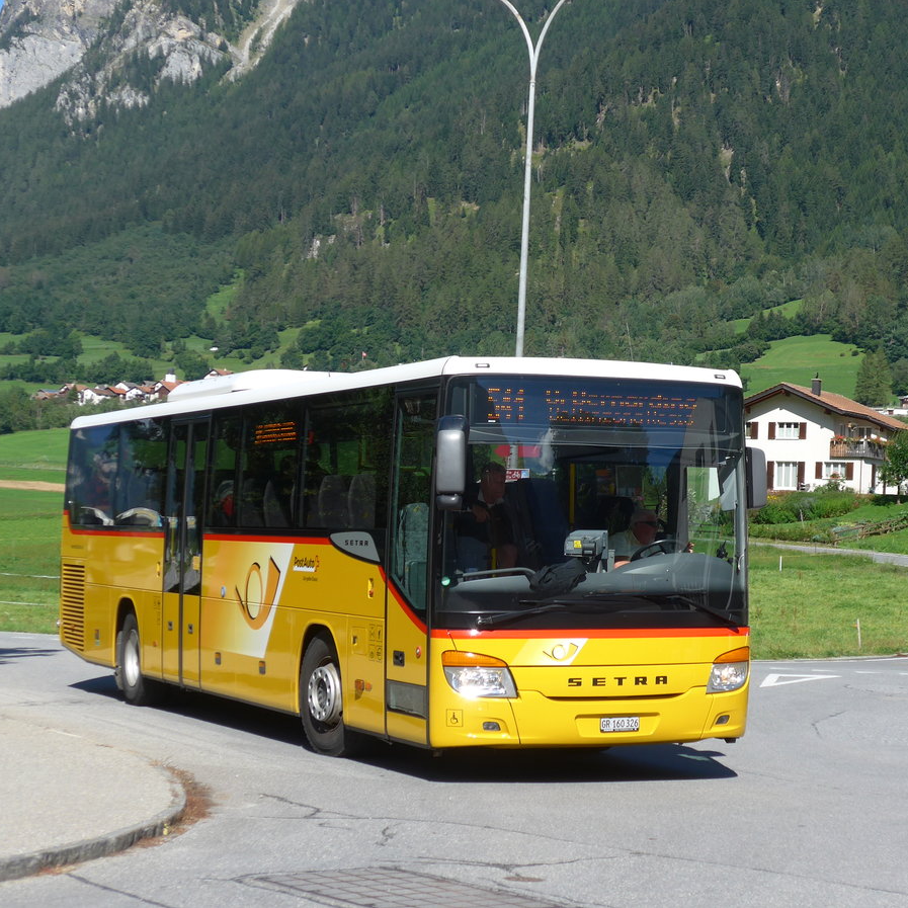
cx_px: 575
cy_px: 453
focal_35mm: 78
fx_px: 2315
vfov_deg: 22.2
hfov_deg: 22.1
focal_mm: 13.4
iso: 80
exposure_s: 1/800
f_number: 3.9
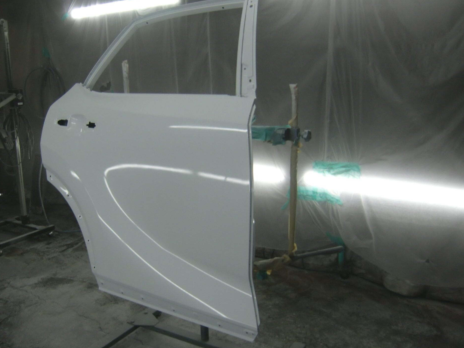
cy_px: 177
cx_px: 178
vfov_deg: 42.9
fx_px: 442
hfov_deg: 54.8
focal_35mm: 33
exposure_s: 1/80
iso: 64
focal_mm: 4.3
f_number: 3.2
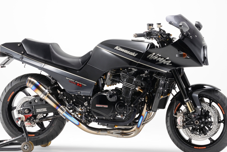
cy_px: 66
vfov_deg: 8.1
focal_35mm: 169
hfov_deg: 12.2
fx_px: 1066
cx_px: 115
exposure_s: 1/160
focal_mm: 116
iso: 125
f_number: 13
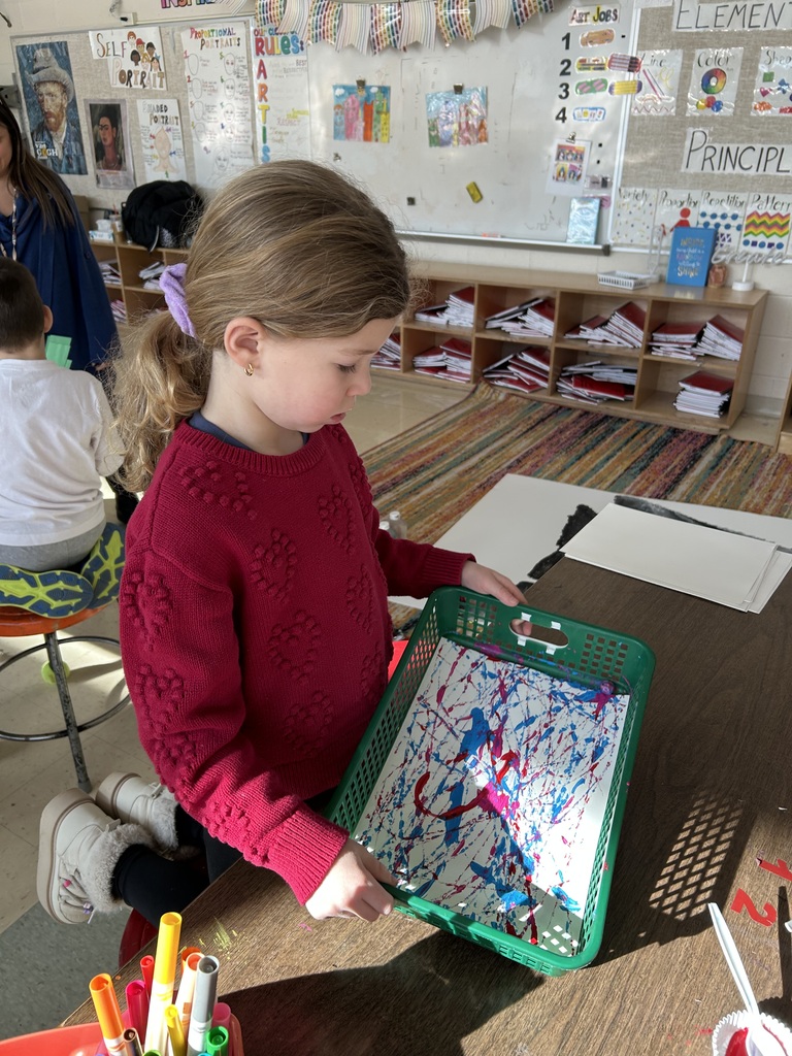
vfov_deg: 67.3
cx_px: 396
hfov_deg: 53.1
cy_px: 528
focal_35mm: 26
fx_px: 793
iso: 64
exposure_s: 1/120
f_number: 1.5
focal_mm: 5.7
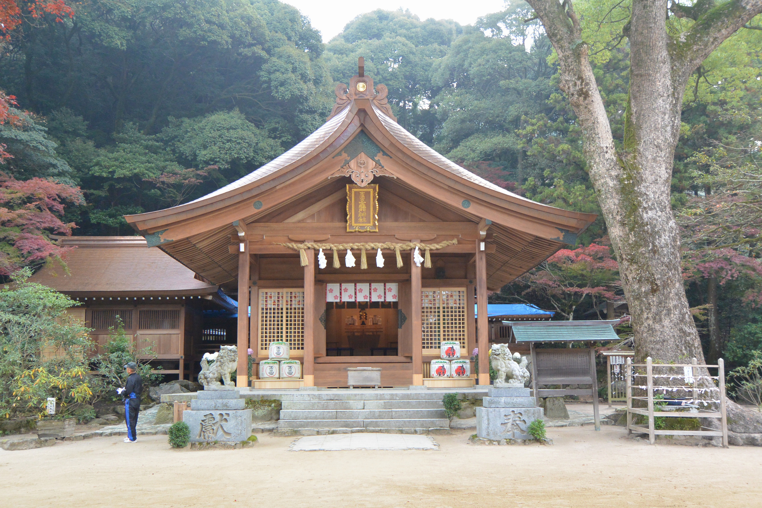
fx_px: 804
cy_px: 254
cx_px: 381
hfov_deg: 50.7
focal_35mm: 38
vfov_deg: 35.1
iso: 400
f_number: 4.5
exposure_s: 1/80
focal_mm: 14.4
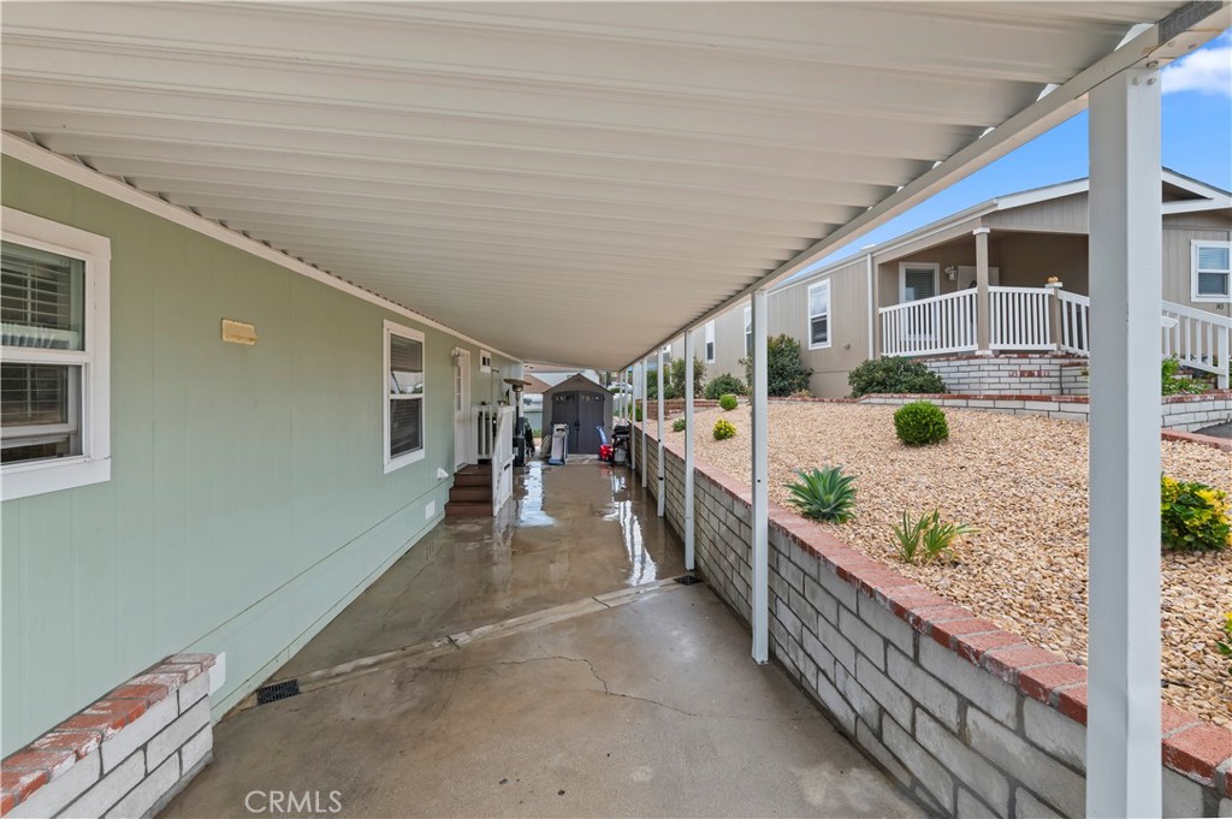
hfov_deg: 104.3
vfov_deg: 81.1
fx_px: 479
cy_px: 410
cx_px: 616
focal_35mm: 14
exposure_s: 1/100
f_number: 18
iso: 500
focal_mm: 14
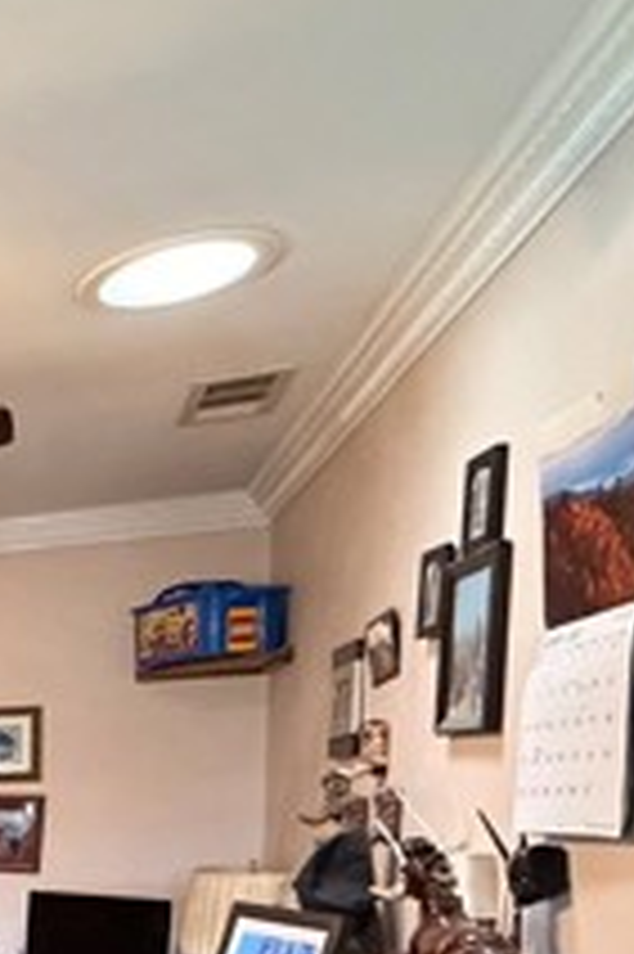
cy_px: 896
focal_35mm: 44
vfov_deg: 40.4
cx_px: -549
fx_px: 1164
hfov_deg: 20.2
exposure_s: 1/60
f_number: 2.2
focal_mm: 2.22
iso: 1000
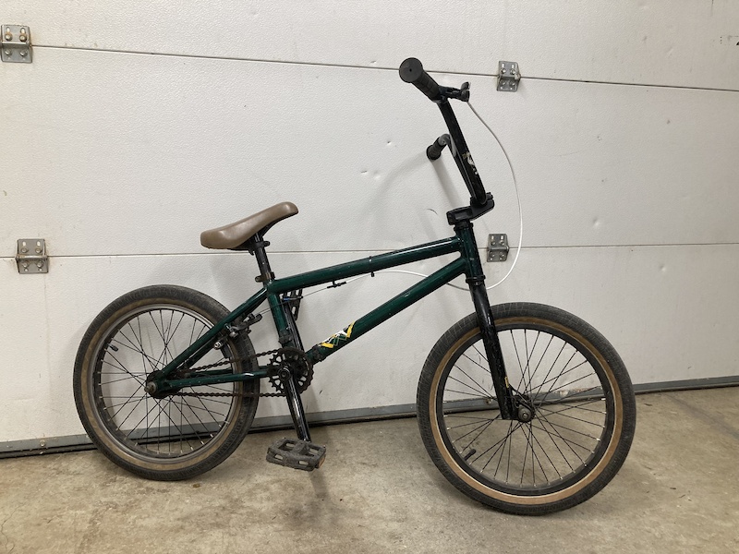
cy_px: 277
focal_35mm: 28
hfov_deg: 63.4
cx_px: 370
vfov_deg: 49.7
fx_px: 598
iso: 100
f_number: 1.8
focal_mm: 3.99
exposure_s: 1/60
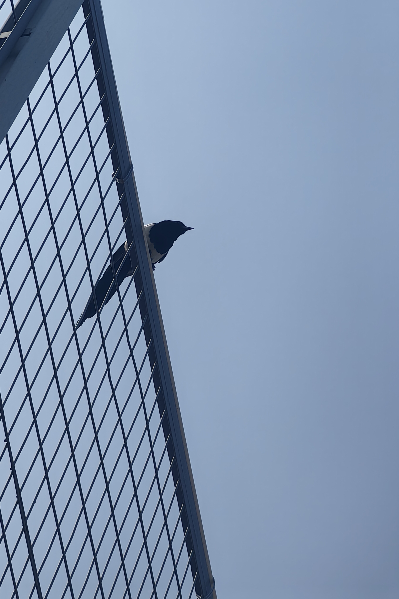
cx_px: 179
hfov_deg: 6.5
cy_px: 300
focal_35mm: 210
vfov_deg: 9.8
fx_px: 3492
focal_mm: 14.46
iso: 50
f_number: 3.4
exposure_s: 1/1012
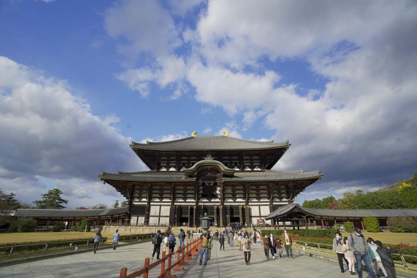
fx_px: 197
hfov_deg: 93.3
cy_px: 139
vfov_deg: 70.4
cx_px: 208
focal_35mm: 17
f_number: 8
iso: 125
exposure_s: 1/200
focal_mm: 17
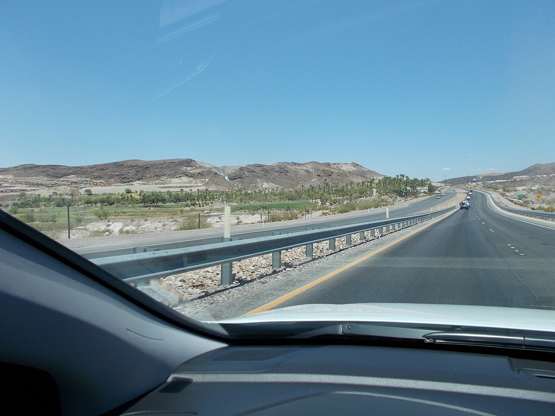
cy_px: 208
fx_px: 417
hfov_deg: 67.3
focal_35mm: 26
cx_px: 278
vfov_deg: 53.1
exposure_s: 1/800
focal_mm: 4.6
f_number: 3.2
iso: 80
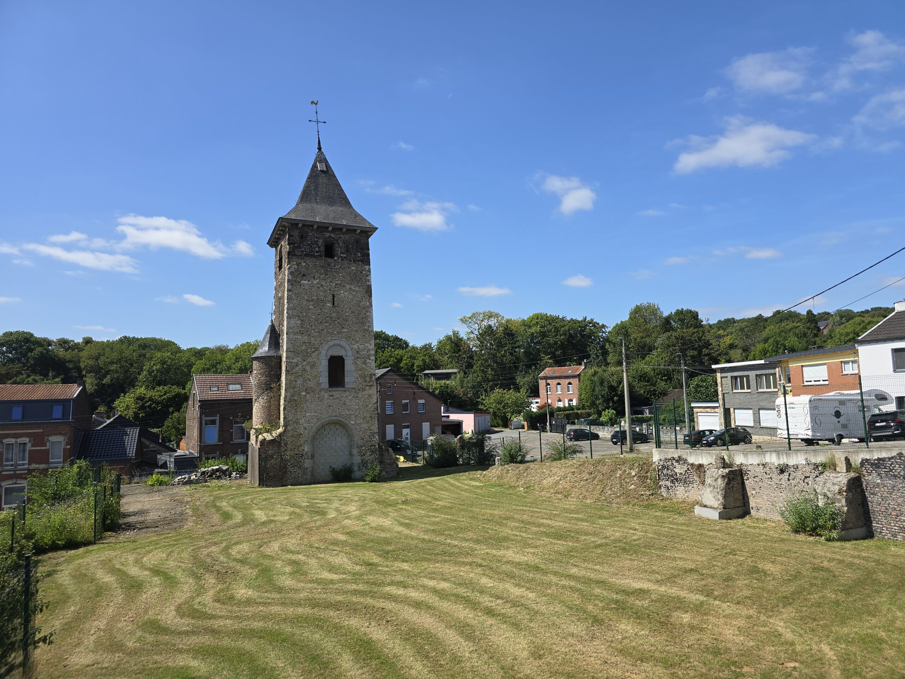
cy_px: 340
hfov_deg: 73.9
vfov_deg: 58.9
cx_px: 452
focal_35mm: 23
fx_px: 601
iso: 12
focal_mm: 6.3
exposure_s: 1/843
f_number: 1.7
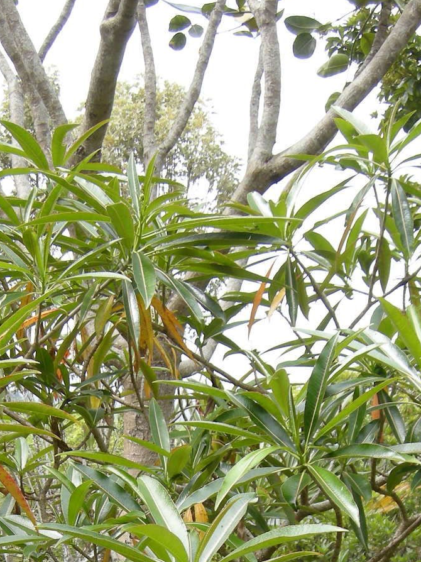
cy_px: 677
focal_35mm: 94
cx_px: 126
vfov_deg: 19.6
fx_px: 1525
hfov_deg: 15.7
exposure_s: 1/99
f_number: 3.8
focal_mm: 7.5
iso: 64
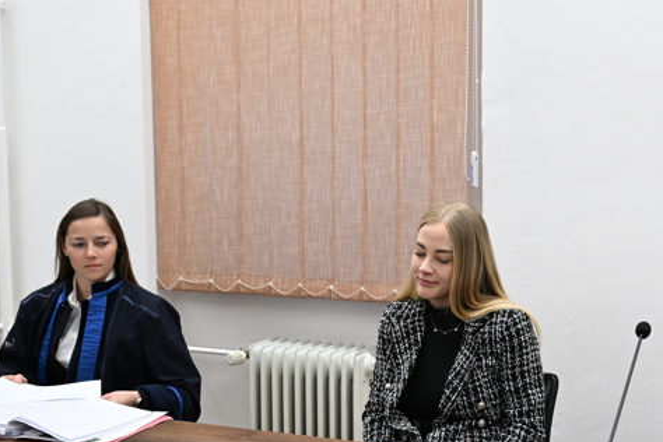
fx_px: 1179
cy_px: 264
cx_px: 432
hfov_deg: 31.2
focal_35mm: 64
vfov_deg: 21.2
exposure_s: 1/500
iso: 3200
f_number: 4.5
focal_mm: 44
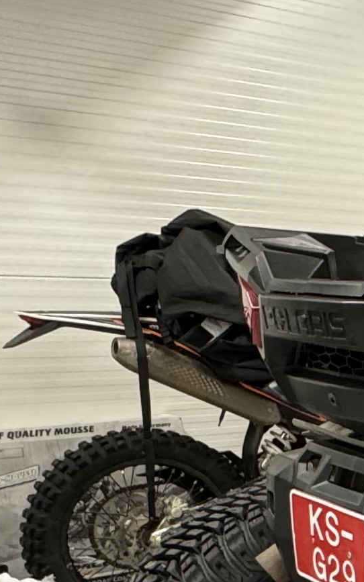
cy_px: 524
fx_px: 1095
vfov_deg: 28.6
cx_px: 776
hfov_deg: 14.7
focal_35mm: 69
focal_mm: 2.22
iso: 320
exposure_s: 1/50
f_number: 2.2
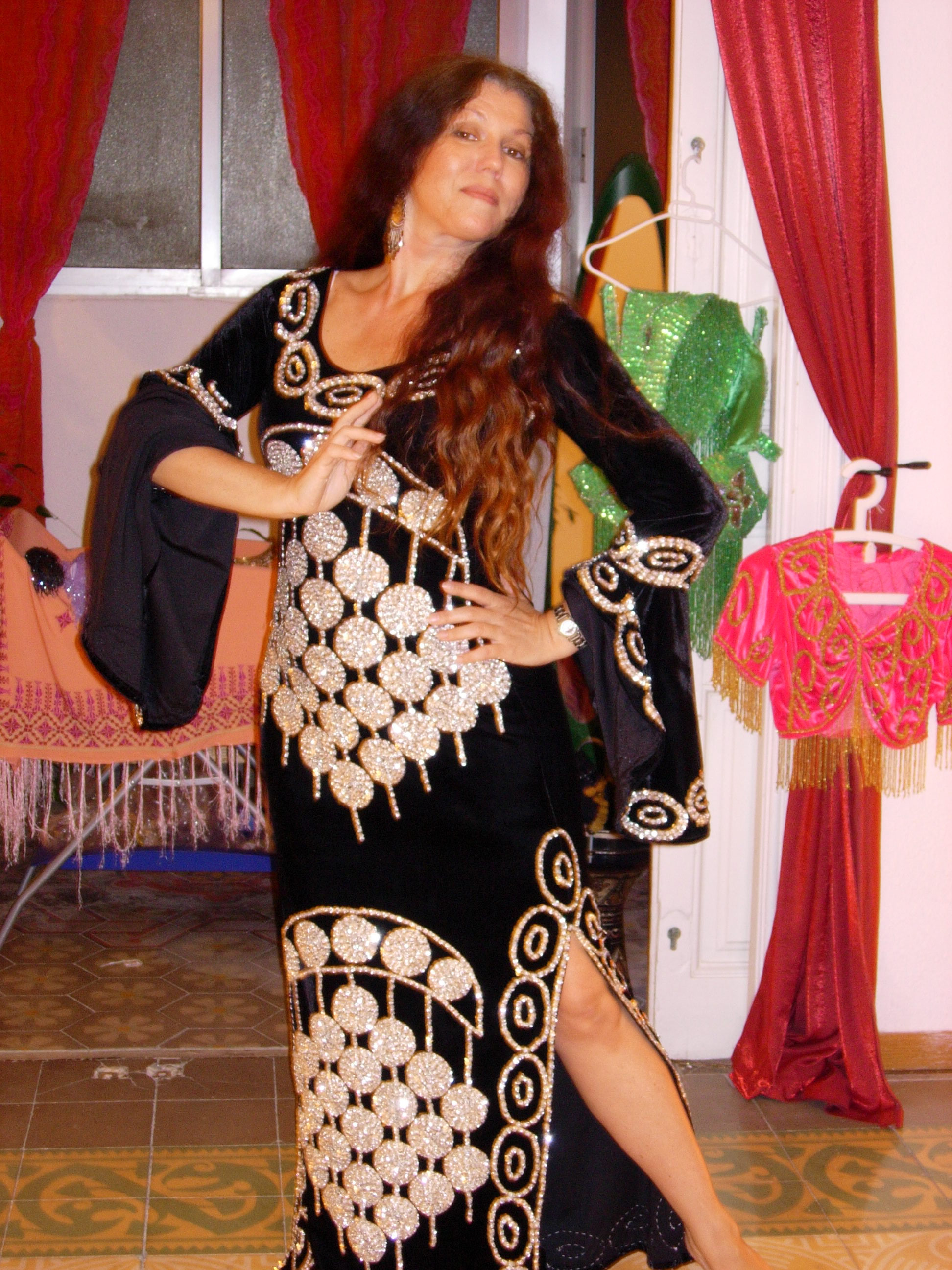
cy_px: 635
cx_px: 476
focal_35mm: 61
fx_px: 2237
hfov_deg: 24.0
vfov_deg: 31.7
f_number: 3.5
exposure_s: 1/1.8
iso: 145
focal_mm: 12.7
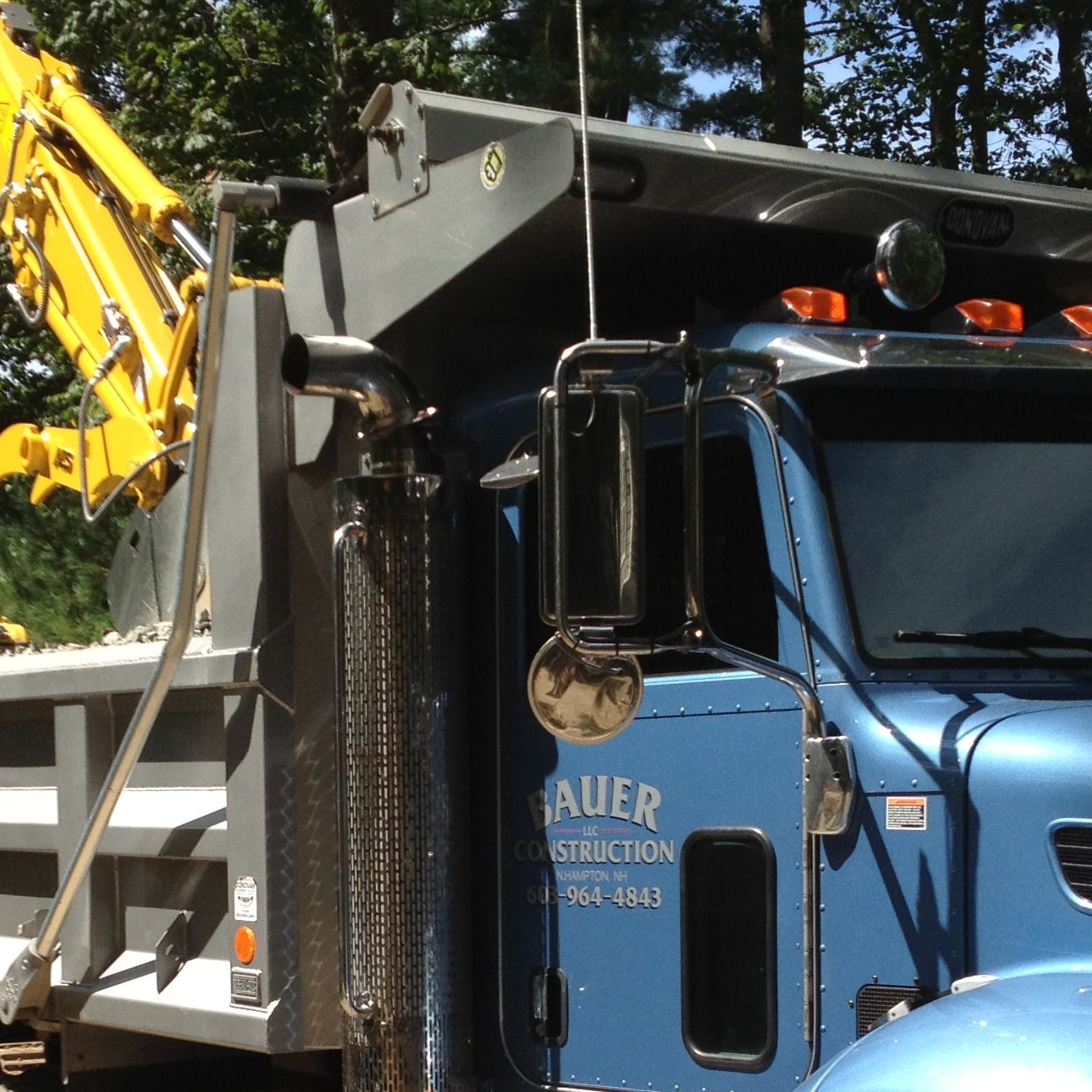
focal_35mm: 78
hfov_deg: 22.2
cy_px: 953
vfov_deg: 21.8
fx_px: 2784
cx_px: 505
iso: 64
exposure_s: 1/1104
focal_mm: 4.28
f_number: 2.4
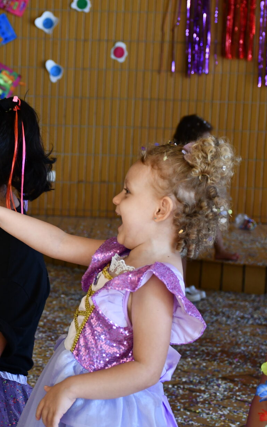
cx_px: 19
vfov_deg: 20.8
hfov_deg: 13.0
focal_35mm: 100
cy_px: 213
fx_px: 1165
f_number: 4.5
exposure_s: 1/200
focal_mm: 42
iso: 800
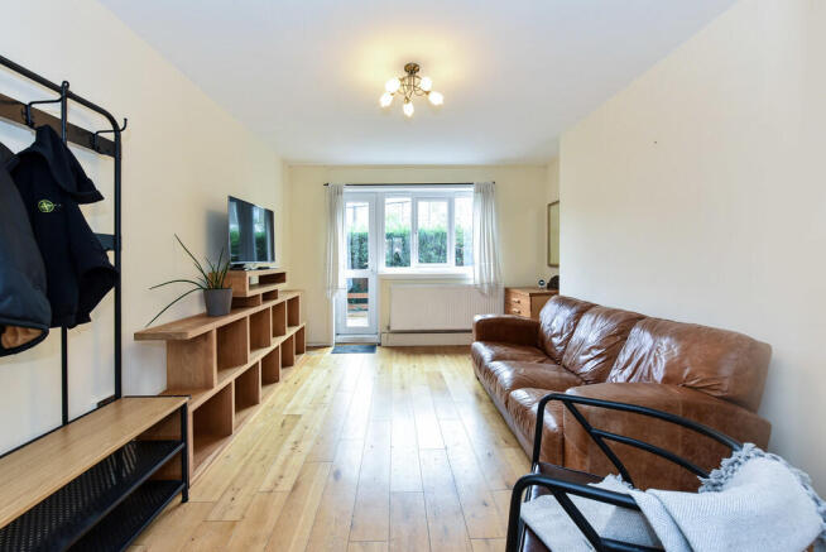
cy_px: 276
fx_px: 321
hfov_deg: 104.2
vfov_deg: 81.3
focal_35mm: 14
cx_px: 413
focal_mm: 14
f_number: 8
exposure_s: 1/20
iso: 400
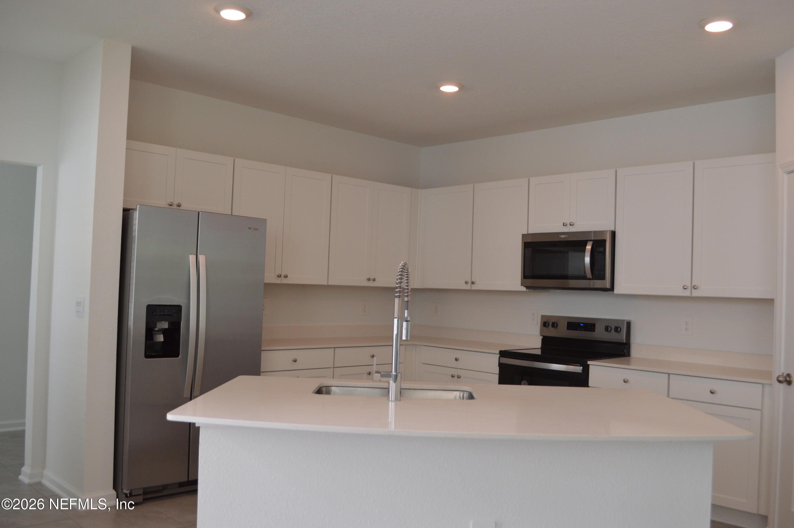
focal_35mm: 30
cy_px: 264
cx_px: 397
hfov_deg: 62.0
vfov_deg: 43.5
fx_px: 661
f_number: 5
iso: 400
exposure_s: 1/100
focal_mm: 20
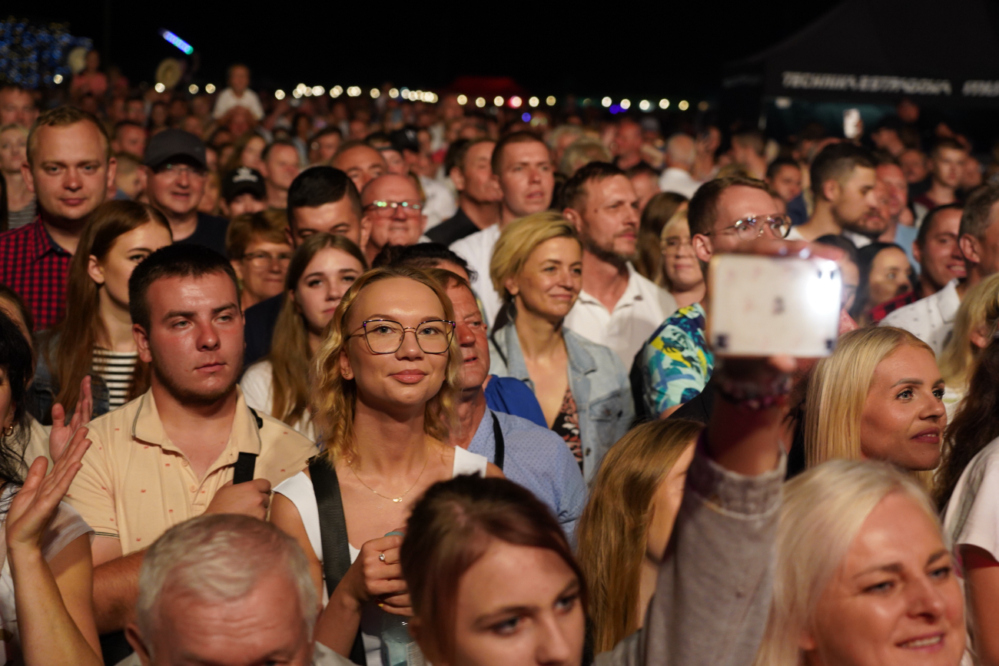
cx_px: 500
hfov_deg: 34.5
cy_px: 333
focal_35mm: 58
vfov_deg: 23.4
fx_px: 1610
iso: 2500
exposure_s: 1/100
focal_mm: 58
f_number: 4
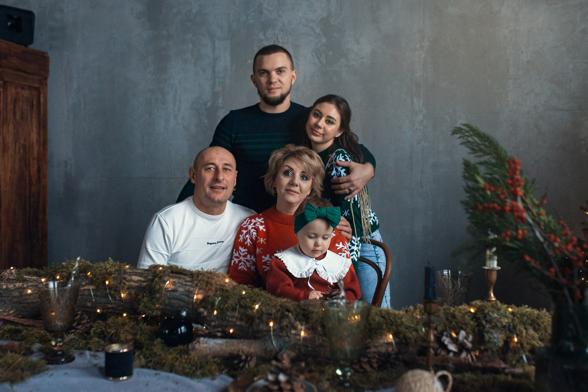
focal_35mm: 35
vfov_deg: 37.9
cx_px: 294
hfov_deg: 54.4
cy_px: 196
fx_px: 572
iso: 800
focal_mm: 35
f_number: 3.5
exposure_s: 1/400
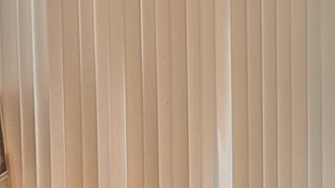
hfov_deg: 16.5
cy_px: 61
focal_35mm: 123
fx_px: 1092
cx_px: 437
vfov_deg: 9.8
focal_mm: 6.86
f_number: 1.78
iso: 160
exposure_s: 1/60
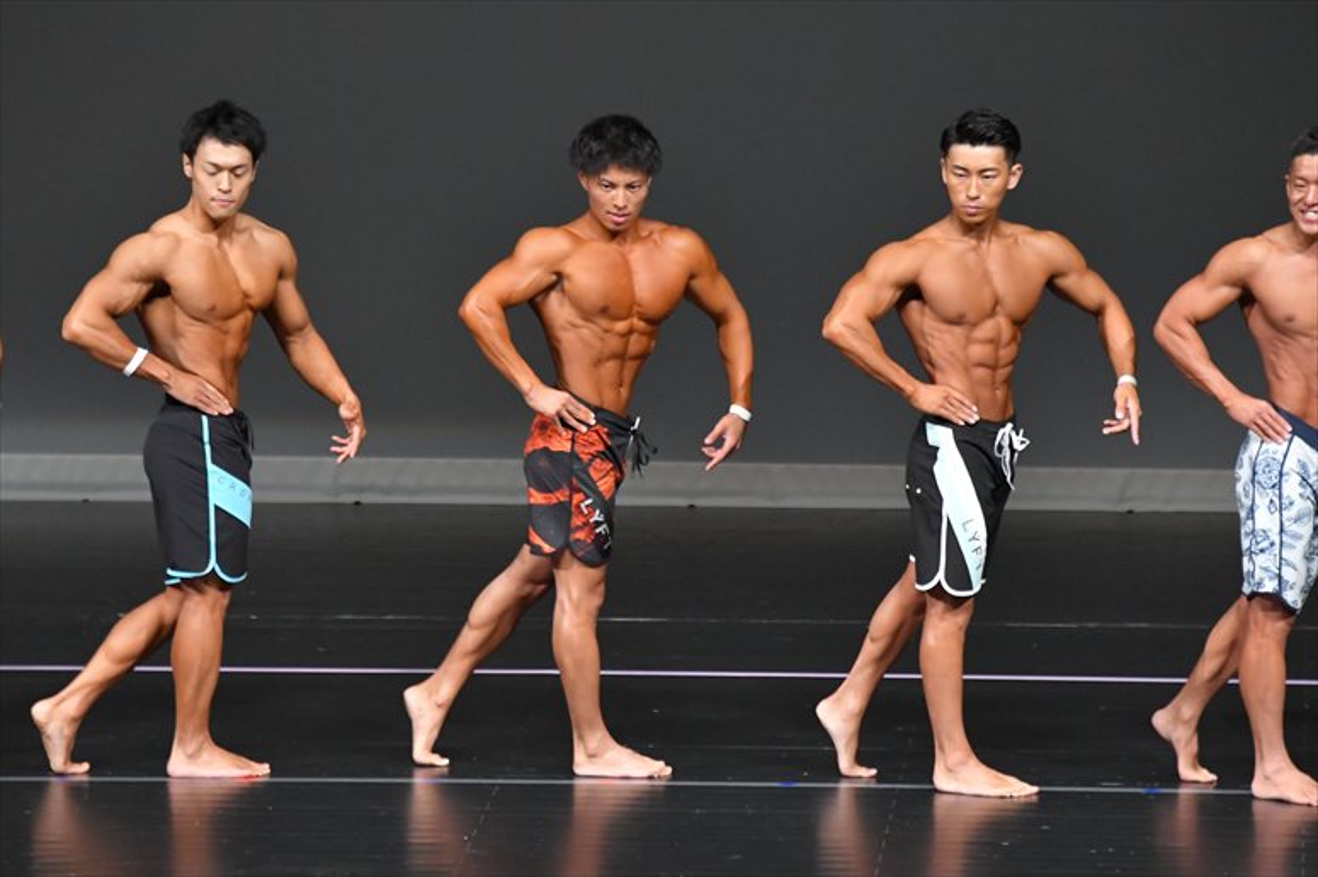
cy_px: 438
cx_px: 659
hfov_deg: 6.5
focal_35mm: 315
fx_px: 11527
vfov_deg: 4.4
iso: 4000
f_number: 5.6
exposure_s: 1/400
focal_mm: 210
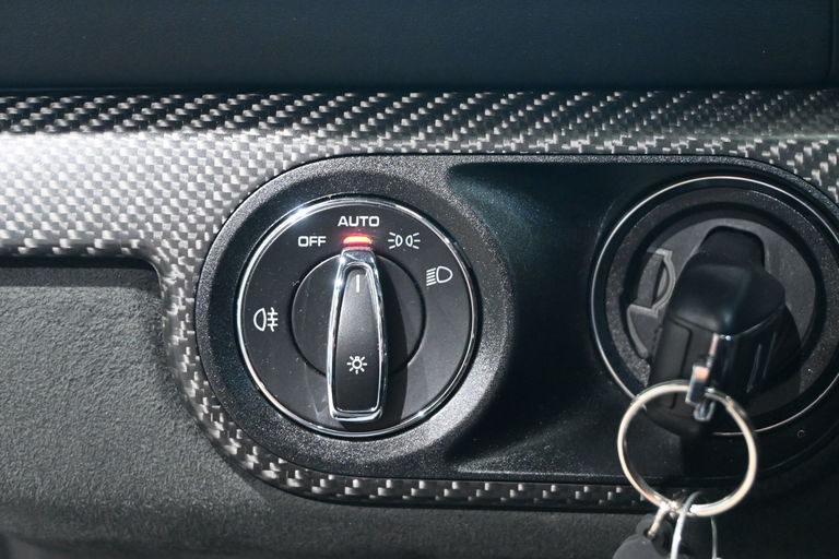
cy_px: 280
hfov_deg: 35.1
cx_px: 420
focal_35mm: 57
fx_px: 1328
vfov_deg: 23.8
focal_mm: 38
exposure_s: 1/60
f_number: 5.6
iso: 5600
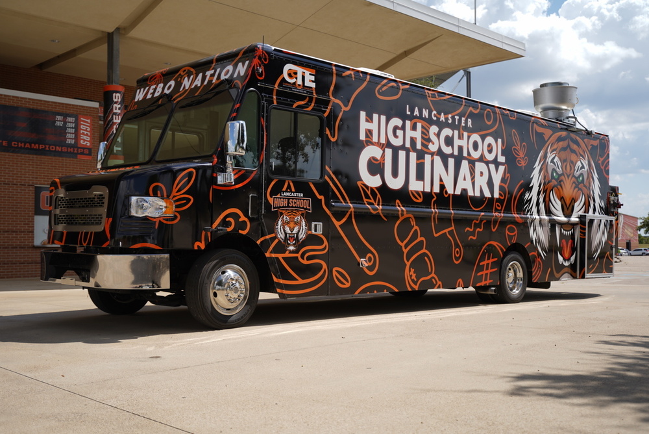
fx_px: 703
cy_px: 217
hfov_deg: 49.5
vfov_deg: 34.3
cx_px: 324
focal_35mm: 39
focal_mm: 39
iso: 64
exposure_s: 1/1250
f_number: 2.8
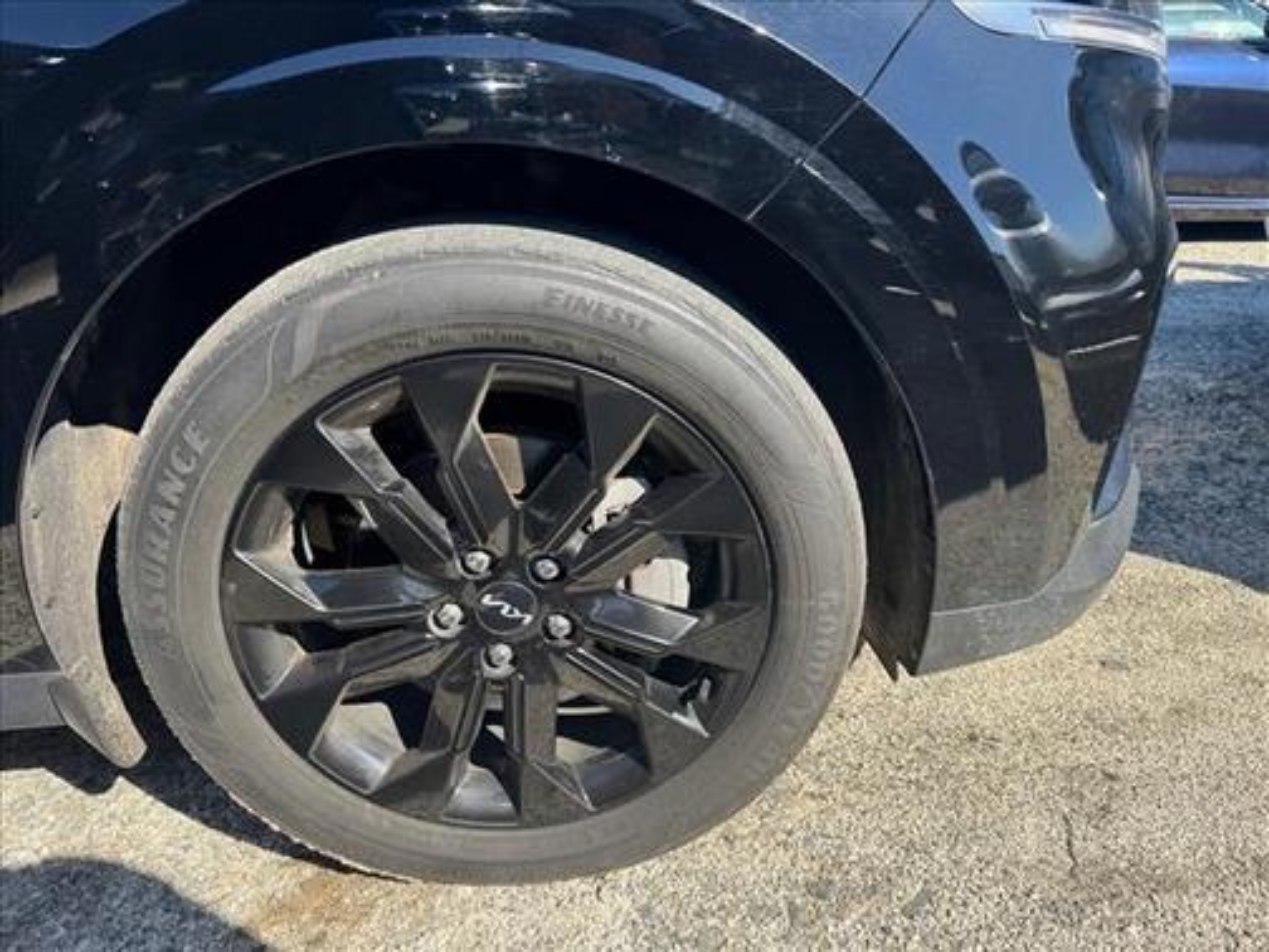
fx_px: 880
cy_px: 476
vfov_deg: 56.8
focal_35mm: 24
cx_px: 634
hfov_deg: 71.6
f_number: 1.78
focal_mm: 6.76
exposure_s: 1/1366
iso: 80
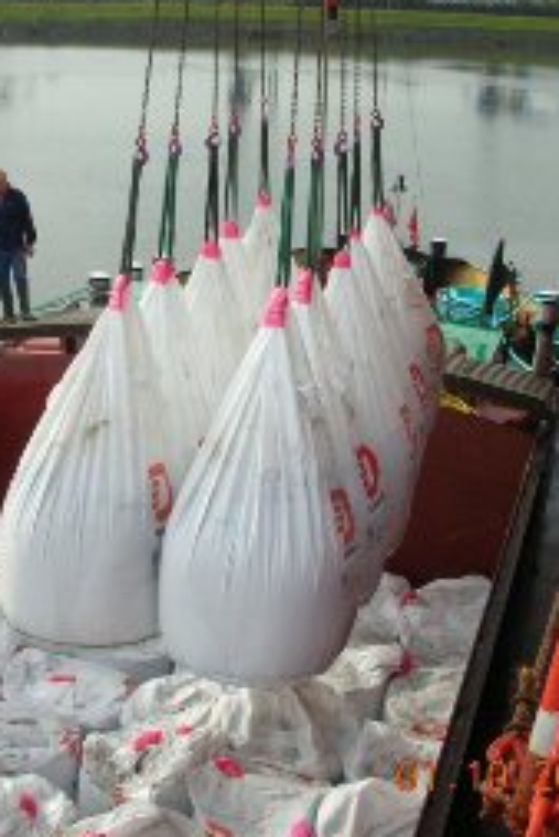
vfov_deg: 37.5
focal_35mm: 53
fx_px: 1233
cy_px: 414
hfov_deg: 25.5
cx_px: 220
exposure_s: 1/88.1
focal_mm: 5.8
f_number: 8.5
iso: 50
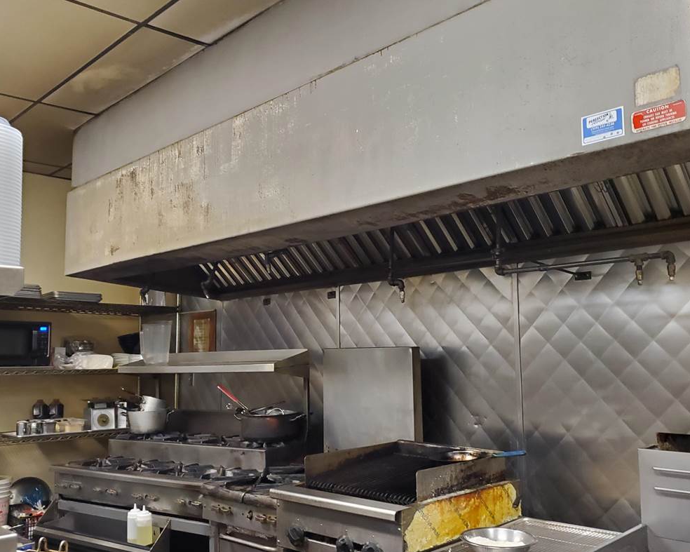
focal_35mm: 33
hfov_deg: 54.2
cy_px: 280
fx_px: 674
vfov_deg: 44.5
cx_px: 368
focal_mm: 4.3
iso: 320
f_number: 1.5
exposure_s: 1/40
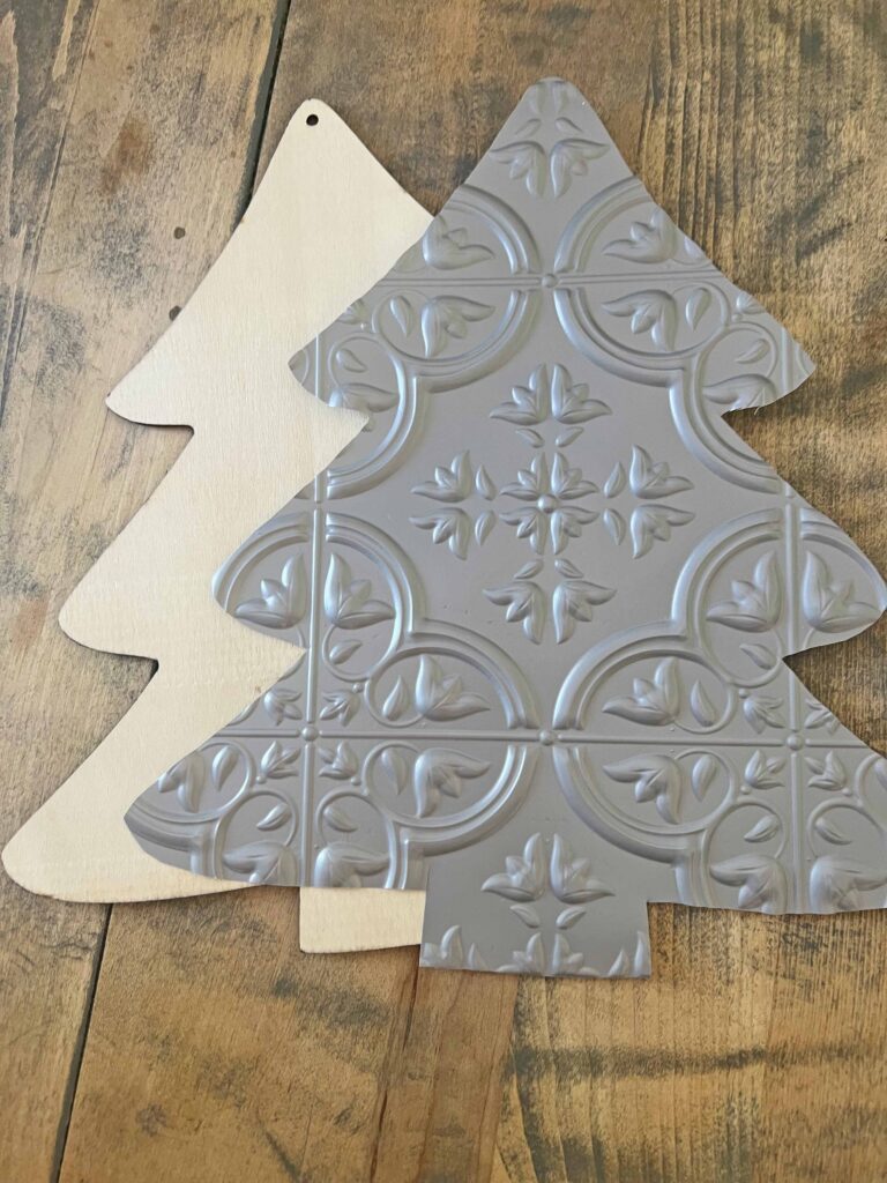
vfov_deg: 67.3
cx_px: 444
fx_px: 888
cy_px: 592
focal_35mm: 26
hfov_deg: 53.1
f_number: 1.5
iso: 125
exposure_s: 1/70
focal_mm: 5.7
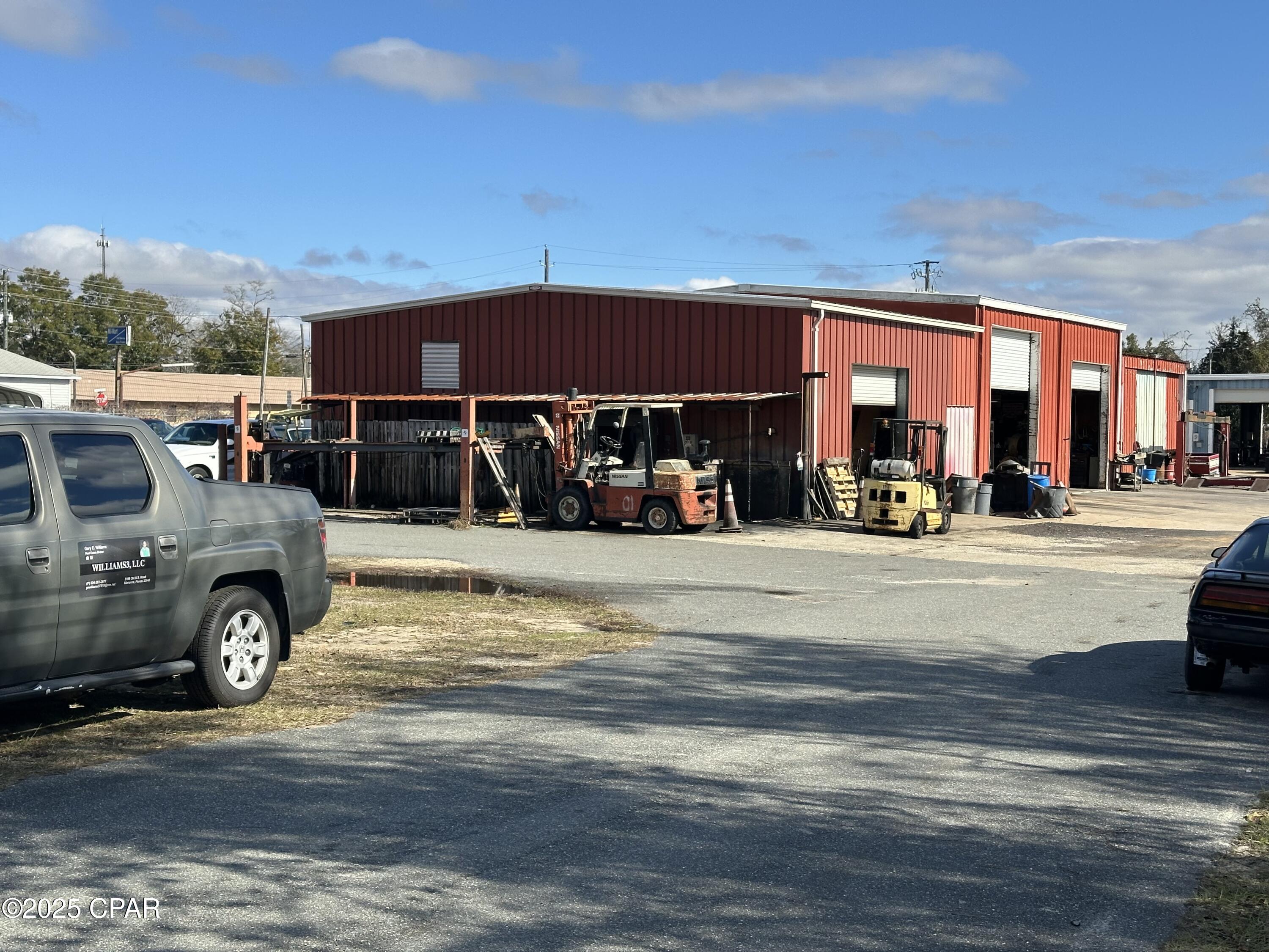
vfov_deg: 30.3
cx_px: 634
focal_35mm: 48
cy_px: 476
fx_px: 1760
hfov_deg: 39.7
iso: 64
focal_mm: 6.86
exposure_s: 1/3876
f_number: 1.78
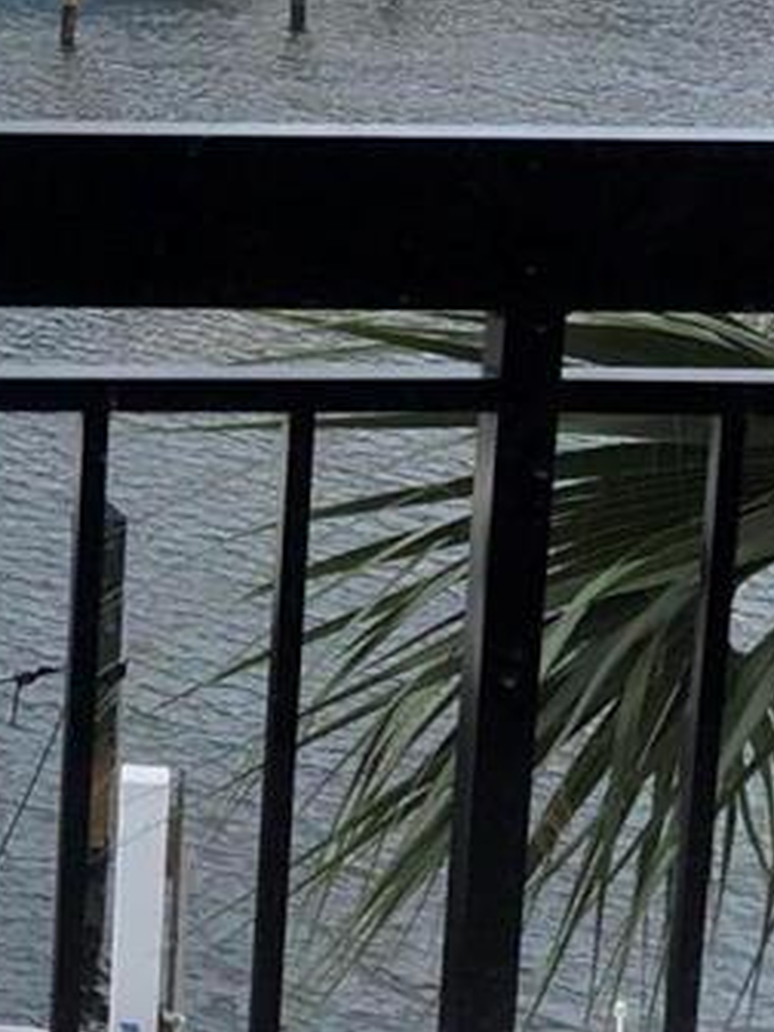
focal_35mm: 128
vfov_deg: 15.3
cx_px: -289
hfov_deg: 11.2
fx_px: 3816
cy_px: 230
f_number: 1.8
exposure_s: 1/899
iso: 20
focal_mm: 3.99
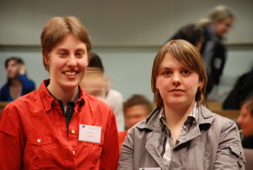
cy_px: 85
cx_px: 126
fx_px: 1425
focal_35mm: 202
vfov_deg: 6.8
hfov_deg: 10.1
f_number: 5.6
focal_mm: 135
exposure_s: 1/2.5
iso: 400
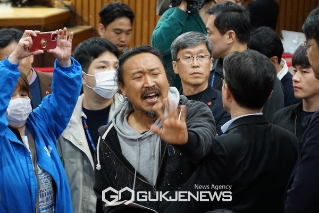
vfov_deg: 8.3
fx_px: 1463
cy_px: 106
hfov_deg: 12.4
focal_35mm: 165
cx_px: 160
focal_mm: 110
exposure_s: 1/60
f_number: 5.6
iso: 6400
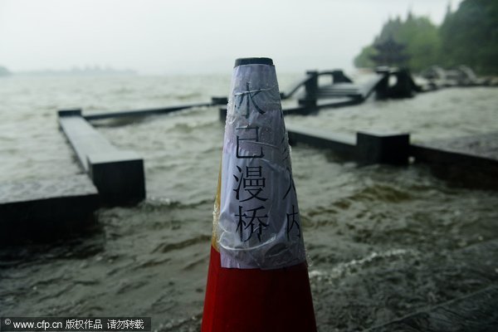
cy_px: 166
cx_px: 249
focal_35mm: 32
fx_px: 443
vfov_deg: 41.1
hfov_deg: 58.7
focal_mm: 32
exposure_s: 1/200
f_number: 3.5
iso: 100
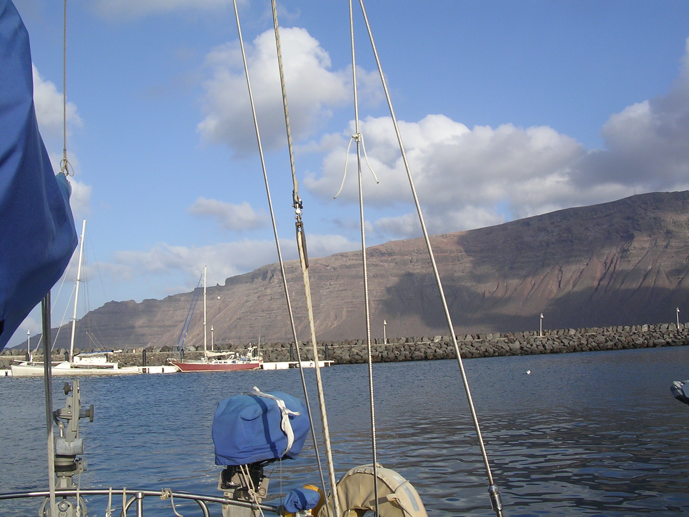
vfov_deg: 37.7
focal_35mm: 38
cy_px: 258
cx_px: 344
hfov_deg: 49.0
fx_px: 756
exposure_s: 1/337
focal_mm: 5.8
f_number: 5.6
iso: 100
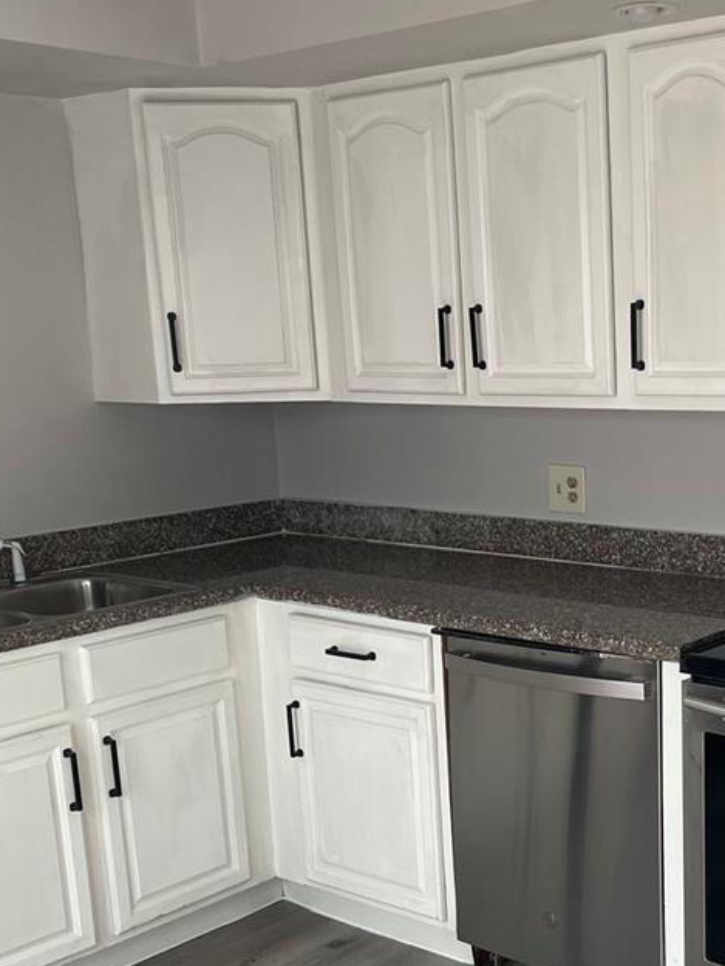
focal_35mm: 48
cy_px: 641
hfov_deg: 29.6
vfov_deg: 39.2
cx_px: 580
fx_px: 1340
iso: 125
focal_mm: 5.1
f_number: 1.6
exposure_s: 1/121
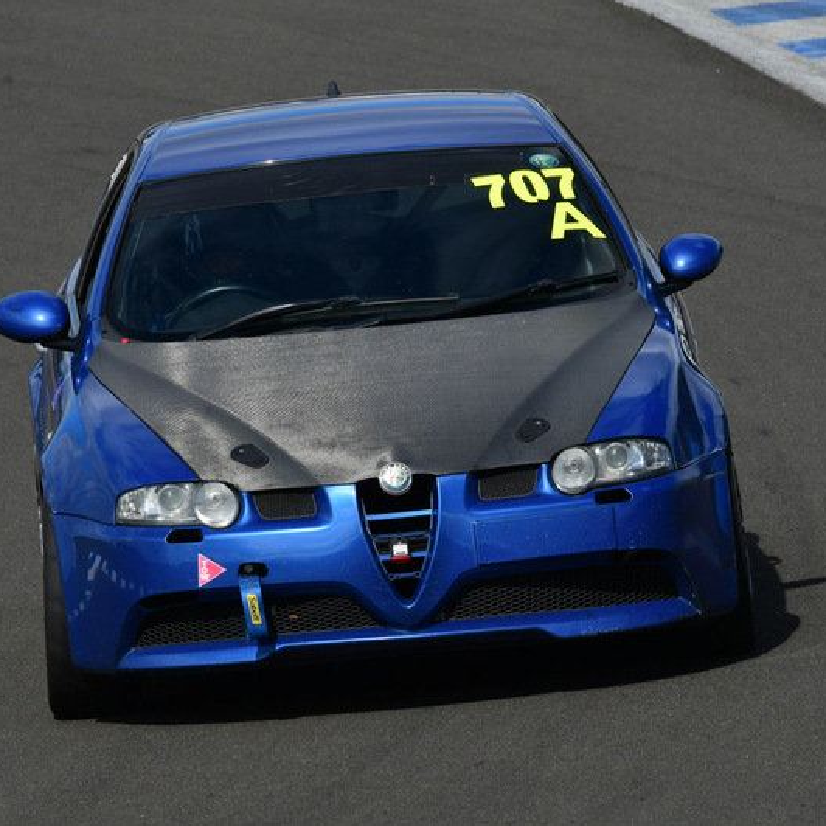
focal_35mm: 806
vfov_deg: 2.2
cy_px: 413
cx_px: 338
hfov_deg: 2.2
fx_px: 21759
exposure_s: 1/640
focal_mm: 420
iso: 400
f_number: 13
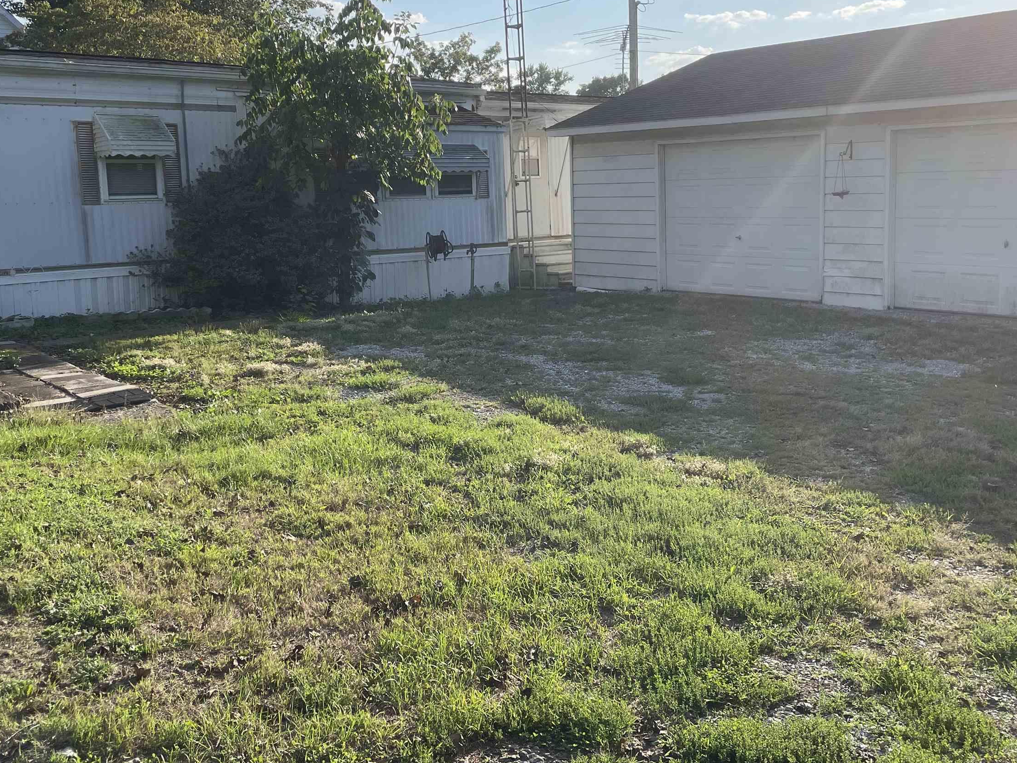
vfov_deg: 39.6
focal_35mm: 36
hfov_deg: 51.4
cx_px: 518
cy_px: 345
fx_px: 1058
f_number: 1.6
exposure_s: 1/2398
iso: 32
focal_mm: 4.2
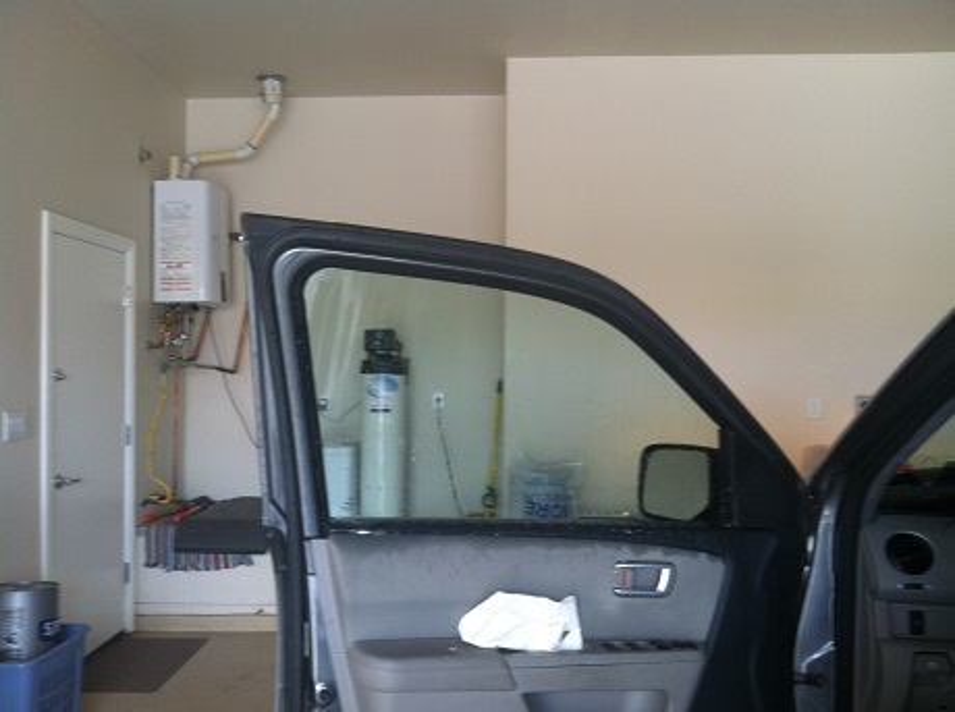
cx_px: 478
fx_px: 964
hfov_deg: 52.7
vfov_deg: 40.6
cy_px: 356
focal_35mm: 35
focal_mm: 3.85
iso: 80
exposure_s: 1/30
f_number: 2.8
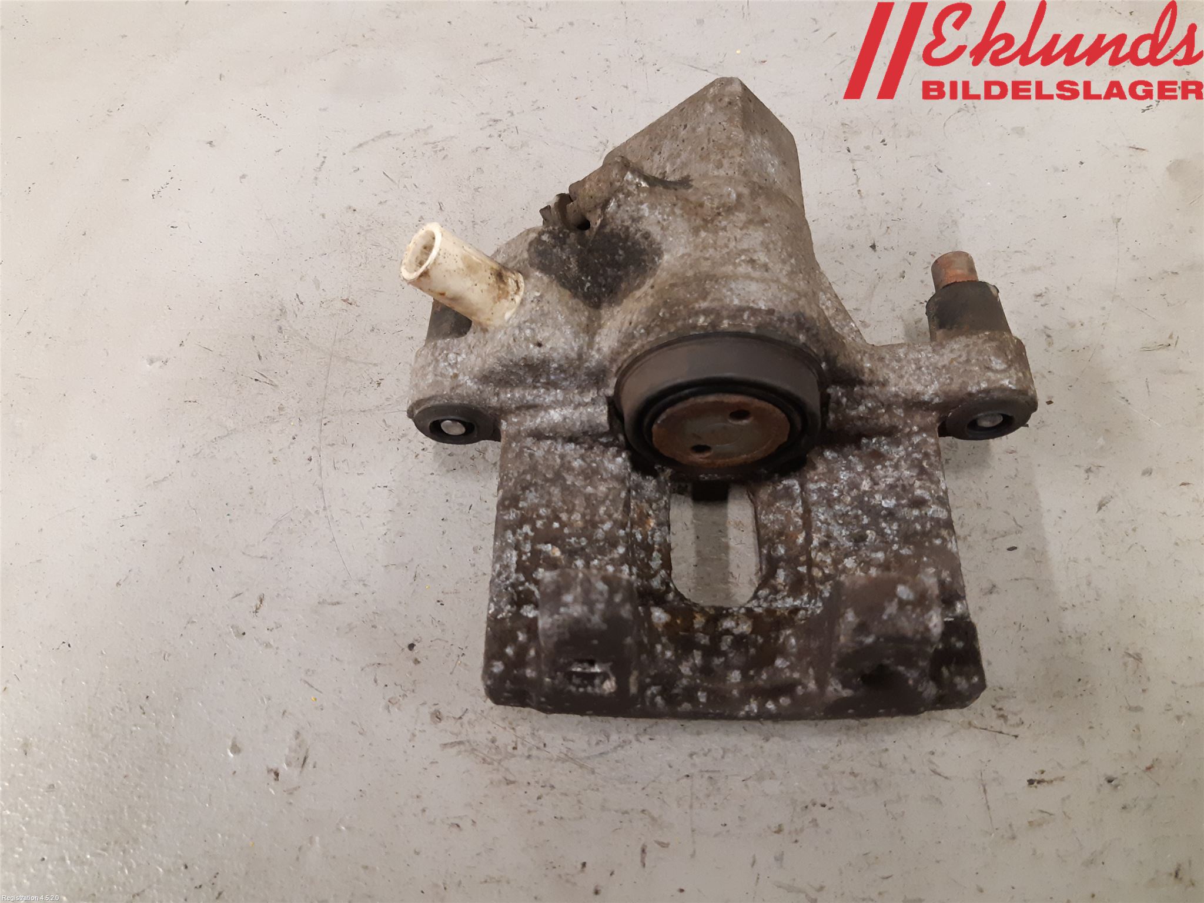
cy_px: 452
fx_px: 904
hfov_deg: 67.3
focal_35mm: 26
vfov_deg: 53.1
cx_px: 602
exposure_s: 1/50
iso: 250
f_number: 1.7
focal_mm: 3.93
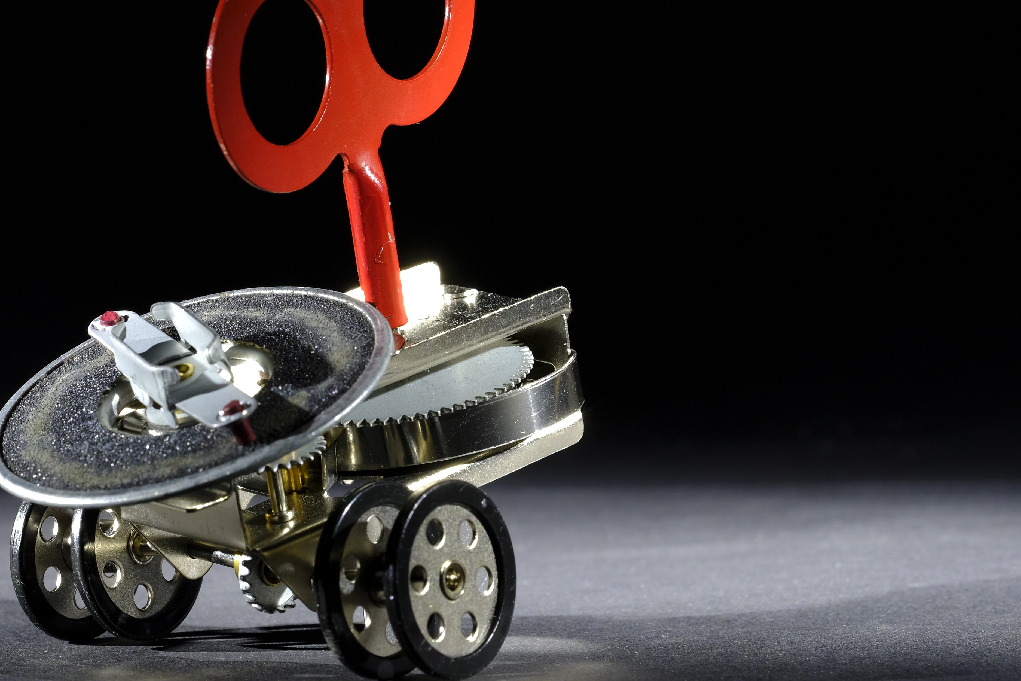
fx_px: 5445
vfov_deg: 7.2
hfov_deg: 10.7
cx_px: 429
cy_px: 308
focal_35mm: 192
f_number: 11
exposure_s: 14
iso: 100
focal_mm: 80
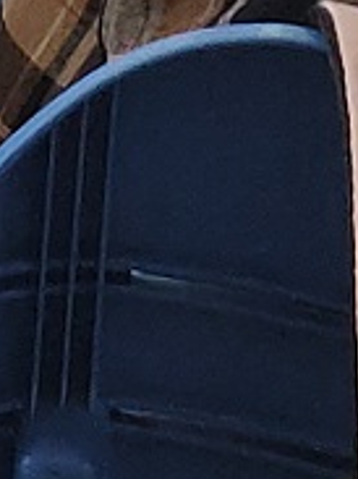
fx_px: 2236
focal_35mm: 162
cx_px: 22
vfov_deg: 9.3
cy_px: -1021
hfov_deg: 9.1
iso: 279
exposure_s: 1/100
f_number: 1.8
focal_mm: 4.22
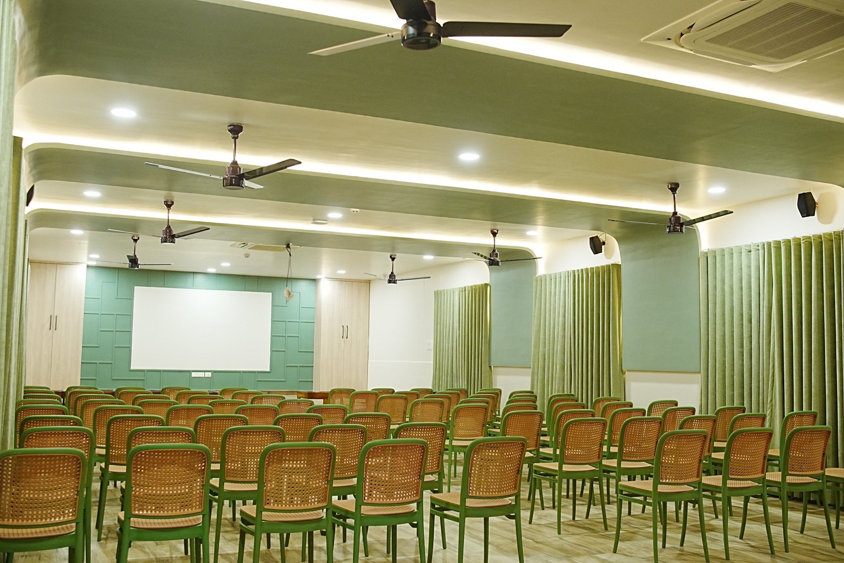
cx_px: 422
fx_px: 797
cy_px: 282
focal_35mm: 34
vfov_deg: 38.9
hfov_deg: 55.8
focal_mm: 23
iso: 1000
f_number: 3.2
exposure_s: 1/100
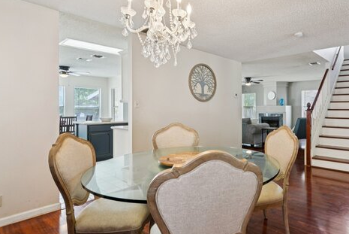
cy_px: 110
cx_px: 230
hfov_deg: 76.2
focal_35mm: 22
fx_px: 213
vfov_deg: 57.3
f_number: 8
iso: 400
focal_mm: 16
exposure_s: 1/15
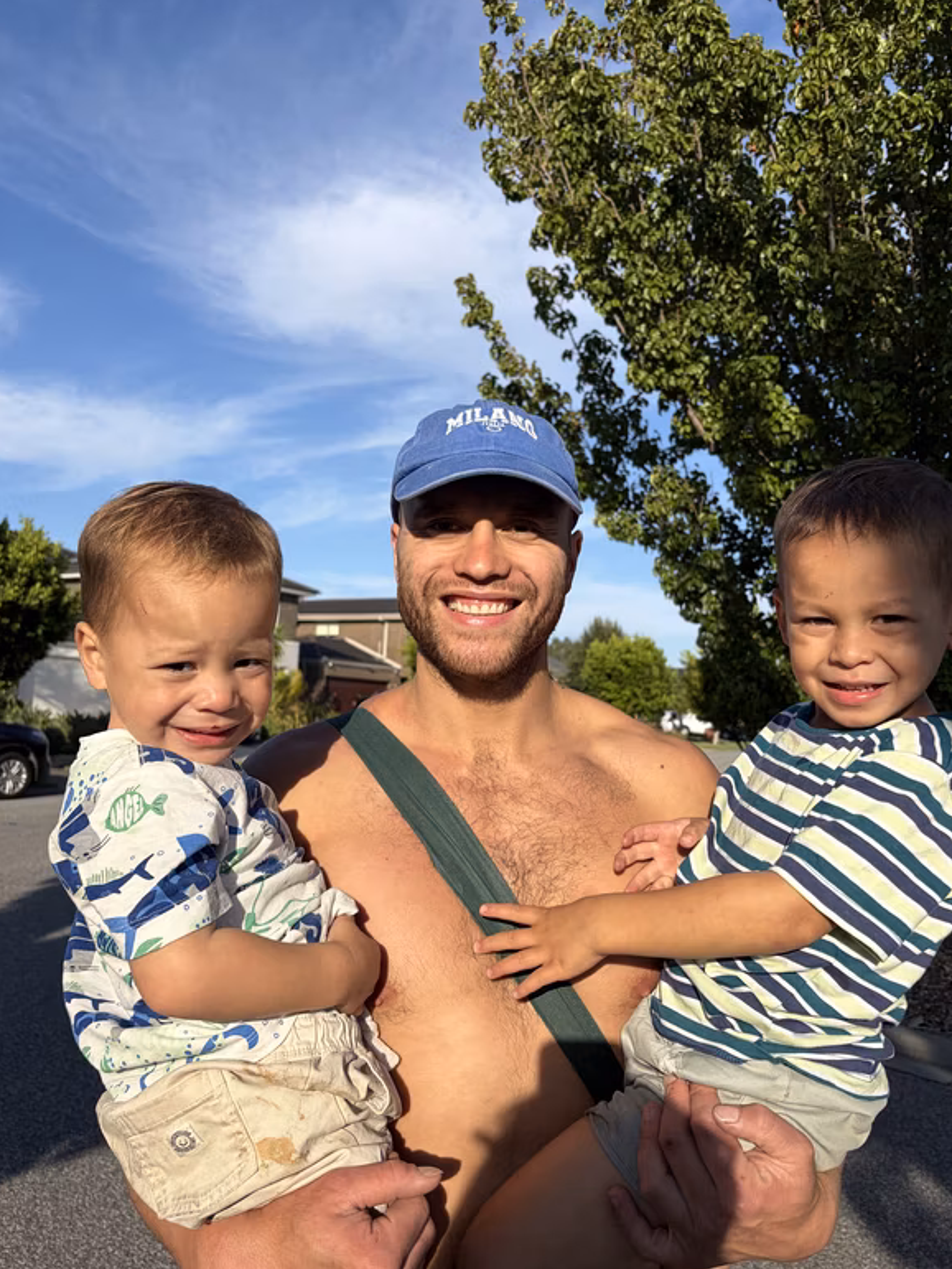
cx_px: 486
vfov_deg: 65.3
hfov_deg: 51.4
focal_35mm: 27
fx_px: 990
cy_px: 623
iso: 50
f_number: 1.6
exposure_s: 1/3831
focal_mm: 5.96
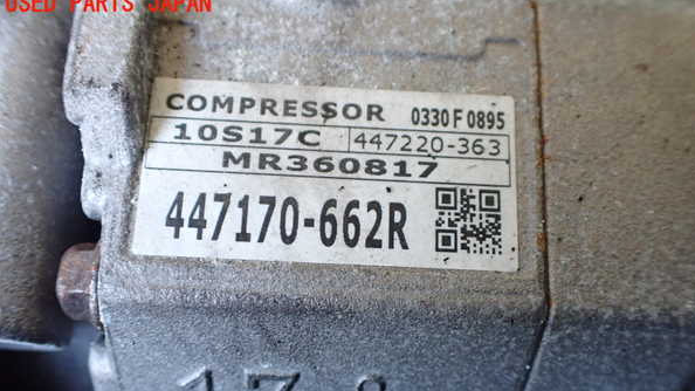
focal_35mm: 33
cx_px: 350
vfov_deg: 35.4
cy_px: 253
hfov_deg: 59.5
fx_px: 608
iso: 800
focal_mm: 5.4
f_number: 2.3
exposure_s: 1/125
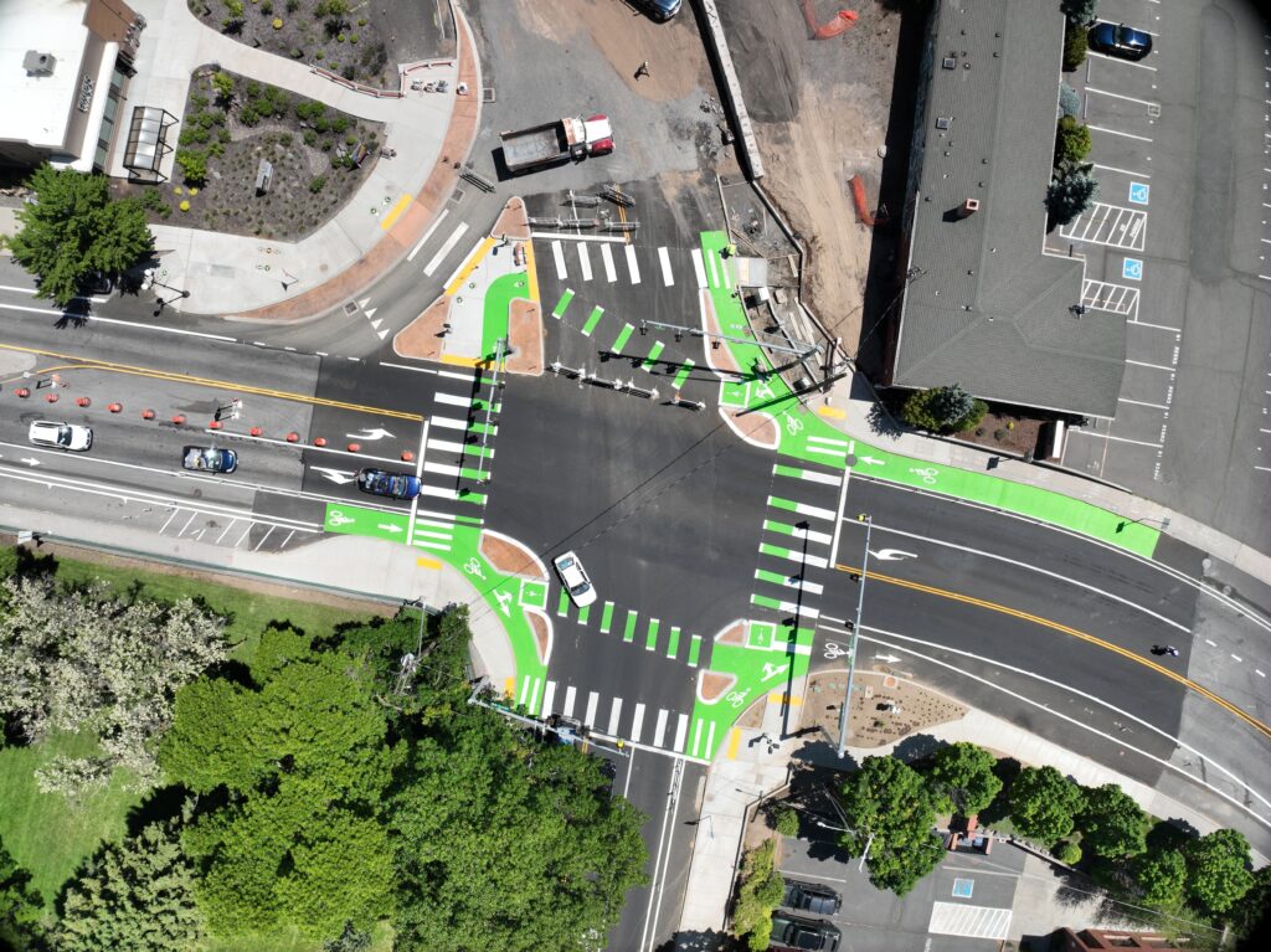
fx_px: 881
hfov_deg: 71.6
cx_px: 636
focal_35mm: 24
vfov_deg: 56.8
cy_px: 476
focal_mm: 12.29
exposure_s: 1/2000
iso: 110
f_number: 4
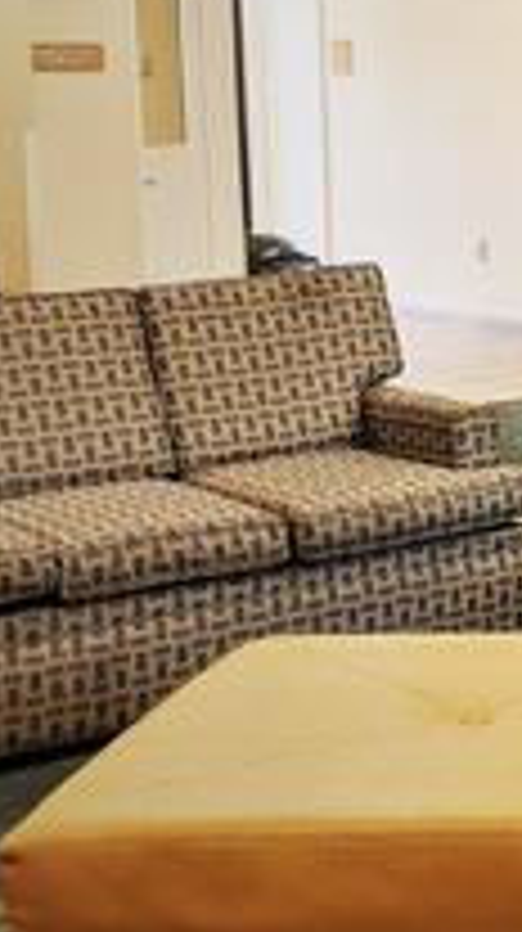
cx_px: 1096
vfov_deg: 24.1
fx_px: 2172
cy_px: 293
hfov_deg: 12.0
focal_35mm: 88
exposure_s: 1/125
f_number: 1.8
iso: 102
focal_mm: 4.44
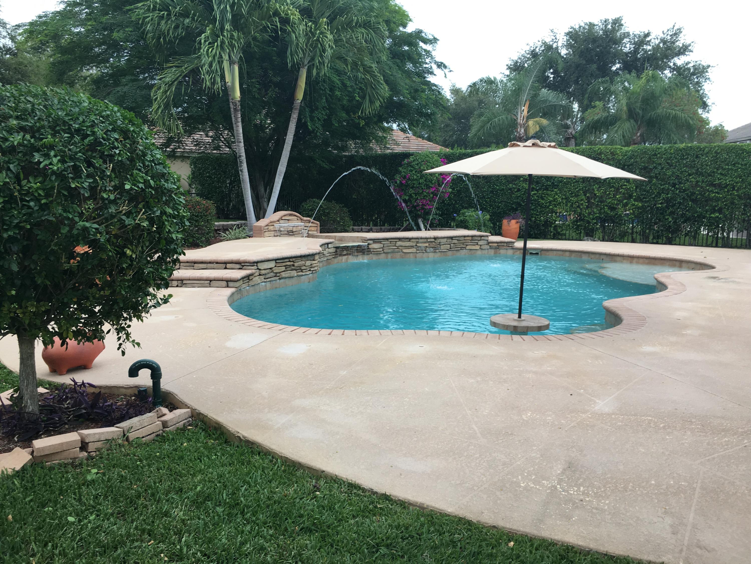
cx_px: 376
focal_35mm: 29
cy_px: 282
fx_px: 629
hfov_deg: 61.7
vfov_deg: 48.2
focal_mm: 4.15
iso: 25
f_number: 2.2
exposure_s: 1/40
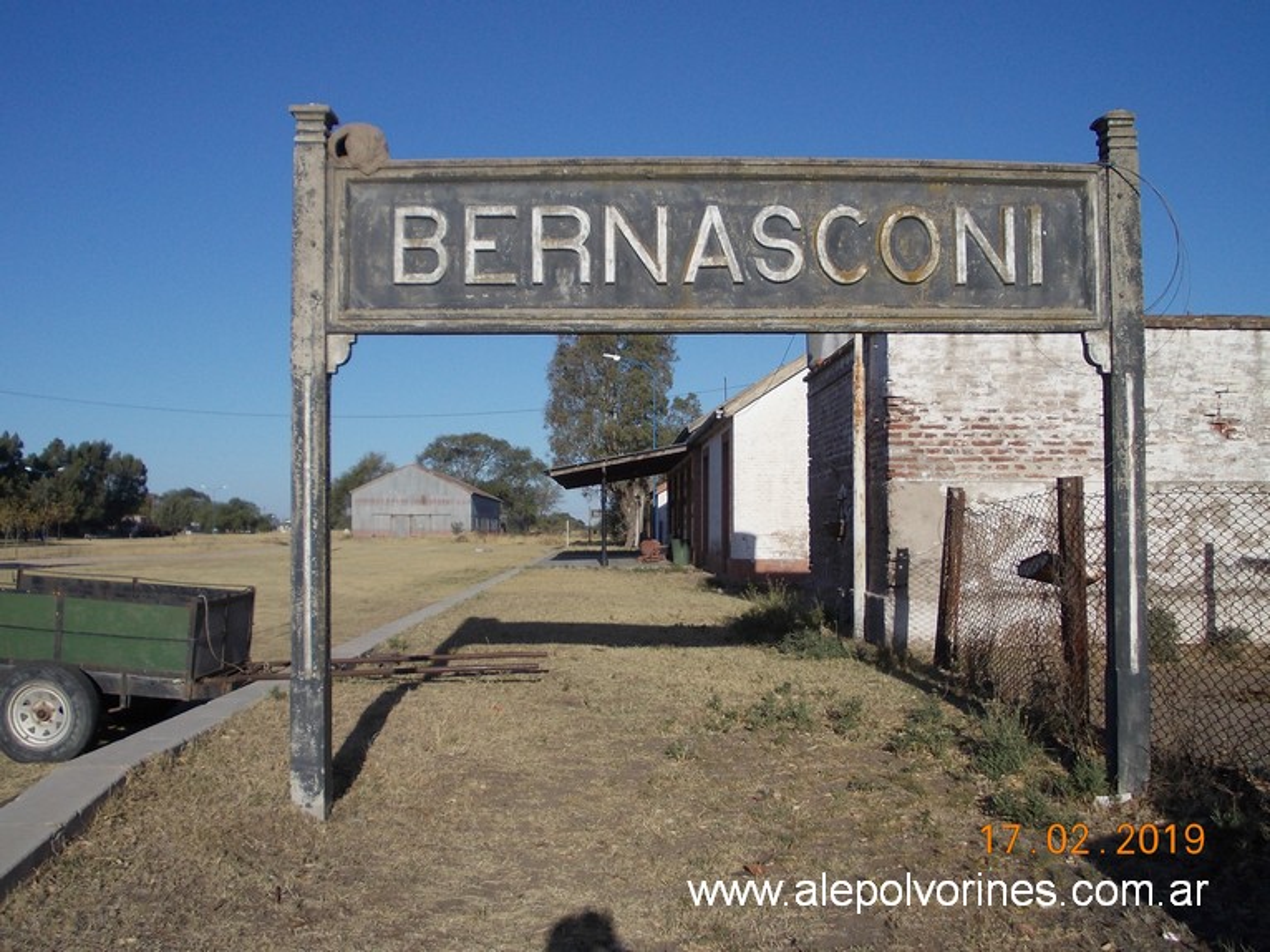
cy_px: 476
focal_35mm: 38
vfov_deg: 37.7
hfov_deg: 49.0
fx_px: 1394
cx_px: 635
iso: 80
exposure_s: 1/500
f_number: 6.2
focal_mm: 5.3
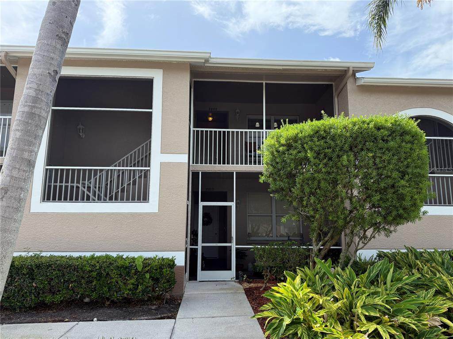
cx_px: 226
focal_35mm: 24
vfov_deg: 56.8
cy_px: 170
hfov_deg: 71.6
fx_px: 314
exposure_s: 1/2445
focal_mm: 6.76
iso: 100
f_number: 1.78
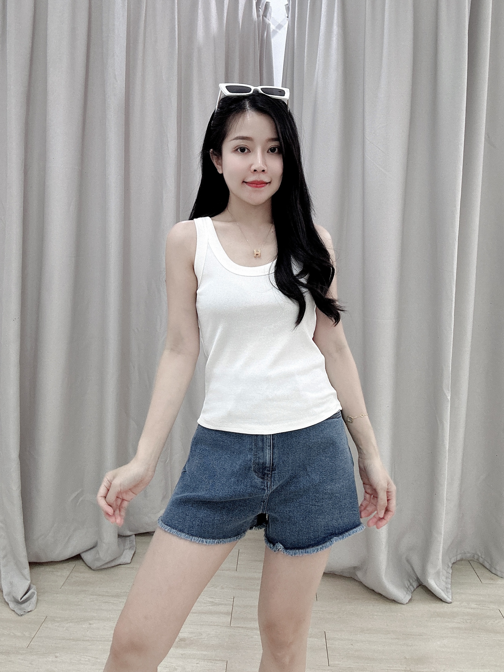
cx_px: 252
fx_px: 446
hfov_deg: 58.9
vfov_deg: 73.9
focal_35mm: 23
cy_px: 336
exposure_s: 1/50
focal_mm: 2.69
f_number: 1.9
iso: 80
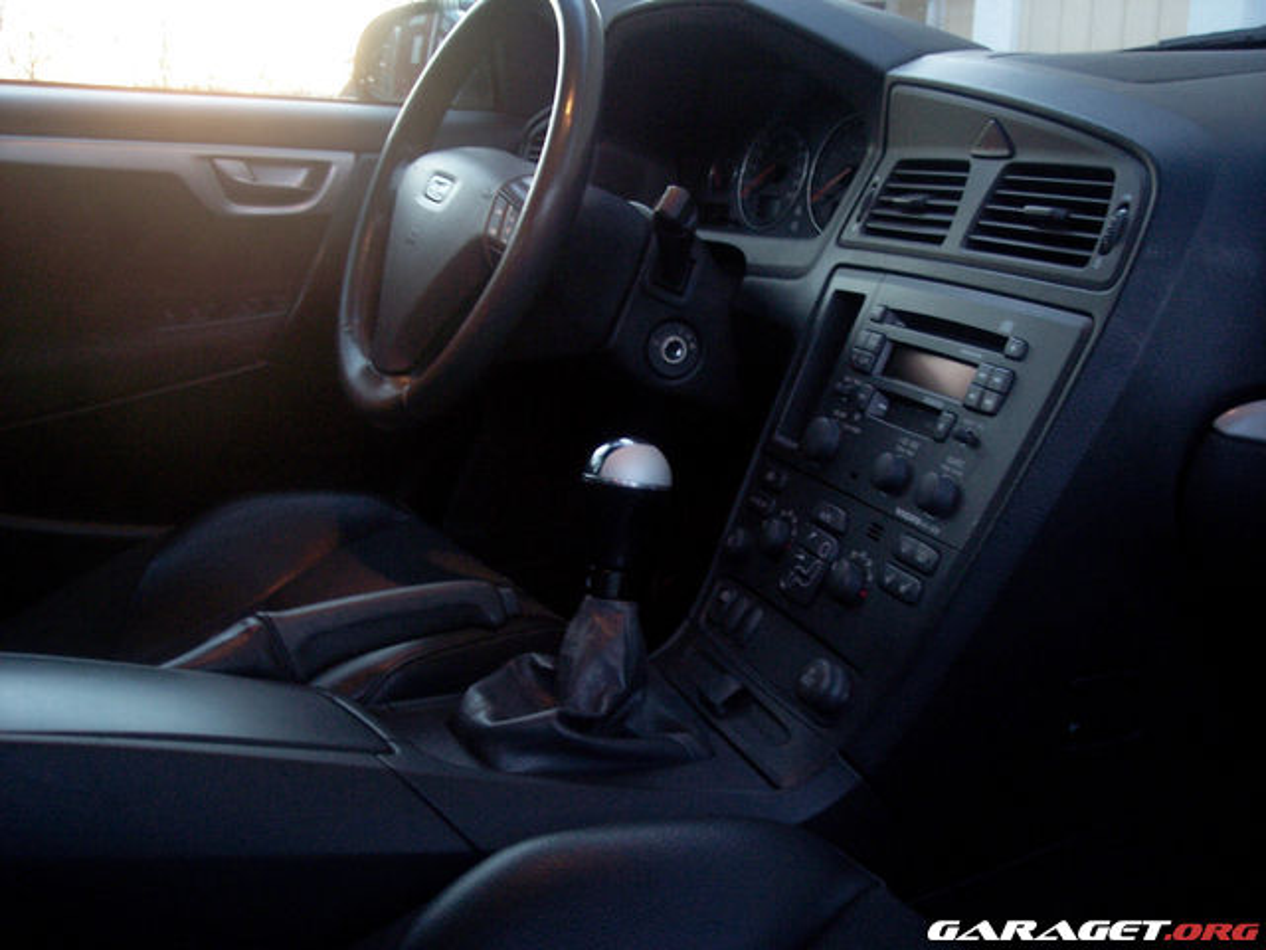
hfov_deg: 47.9
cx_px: 633
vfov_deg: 36.8
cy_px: 475
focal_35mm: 39
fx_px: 1426
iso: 200
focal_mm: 8
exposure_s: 1/8
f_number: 3.4
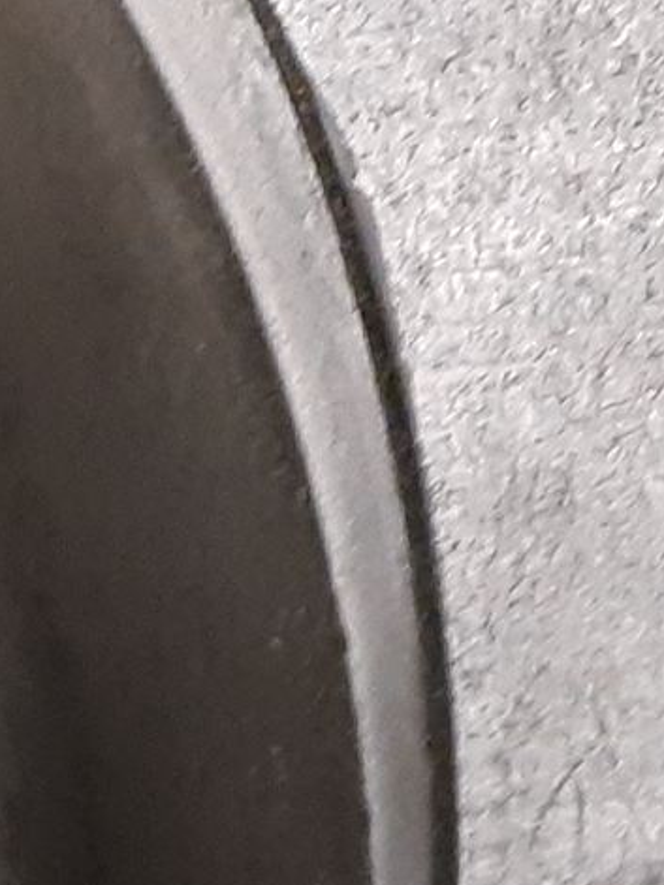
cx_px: 1377
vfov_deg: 17.3
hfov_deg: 11.6
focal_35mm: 113
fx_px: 2891
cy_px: 162
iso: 250
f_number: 1.7
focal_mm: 3.93
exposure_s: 1/50
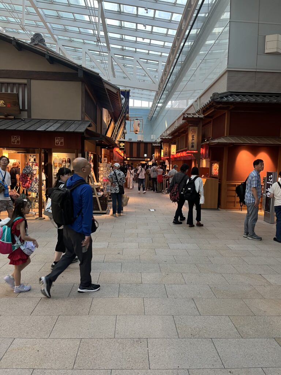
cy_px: 188
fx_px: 281
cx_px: 140
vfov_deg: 67.3
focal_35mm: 26
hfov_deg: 53.1
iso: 125
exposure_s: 1/81
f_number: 1.6
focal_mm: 5.1
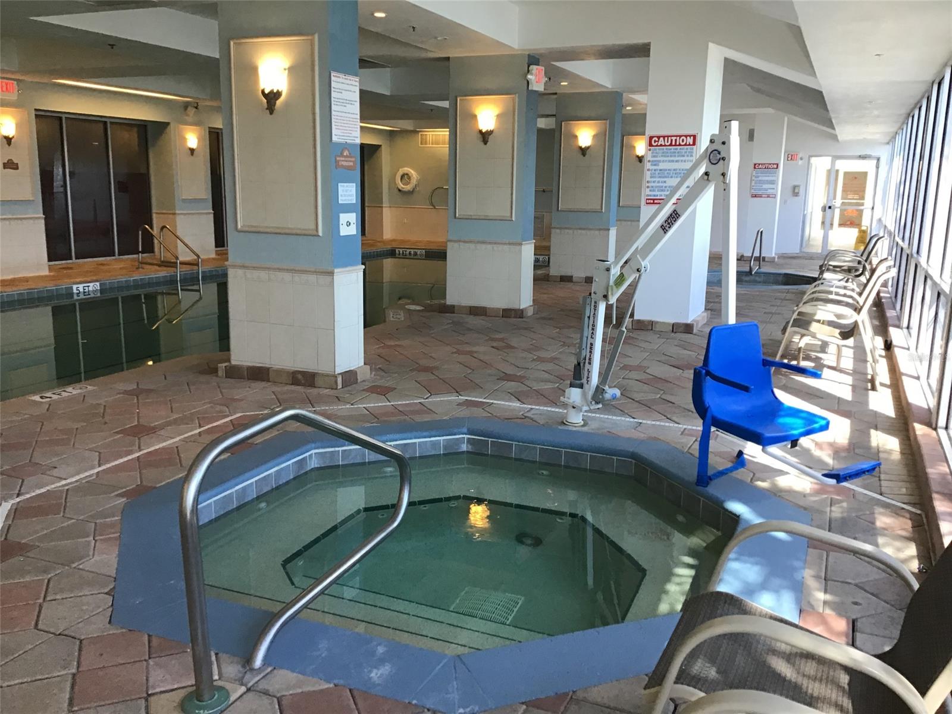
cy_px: 357
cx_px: 476
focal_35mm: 31
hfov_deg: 58.4
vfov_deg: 45.4
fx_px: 853
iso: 32
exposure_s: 1/30
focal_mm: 3.3
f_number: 2.4
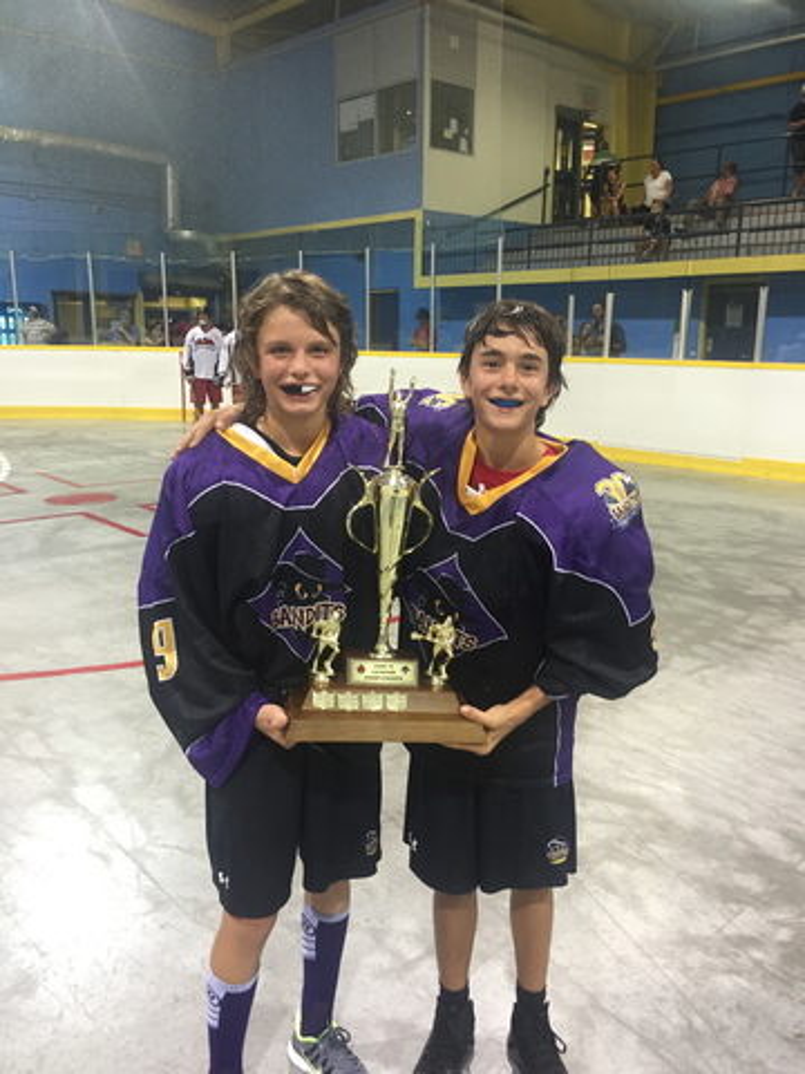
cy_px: 537
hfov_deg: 48.2
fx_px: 899
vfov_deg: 61.7
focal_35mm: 29
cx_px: 402
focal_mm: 4.15
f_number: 2.2
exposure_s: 1/30
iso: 125
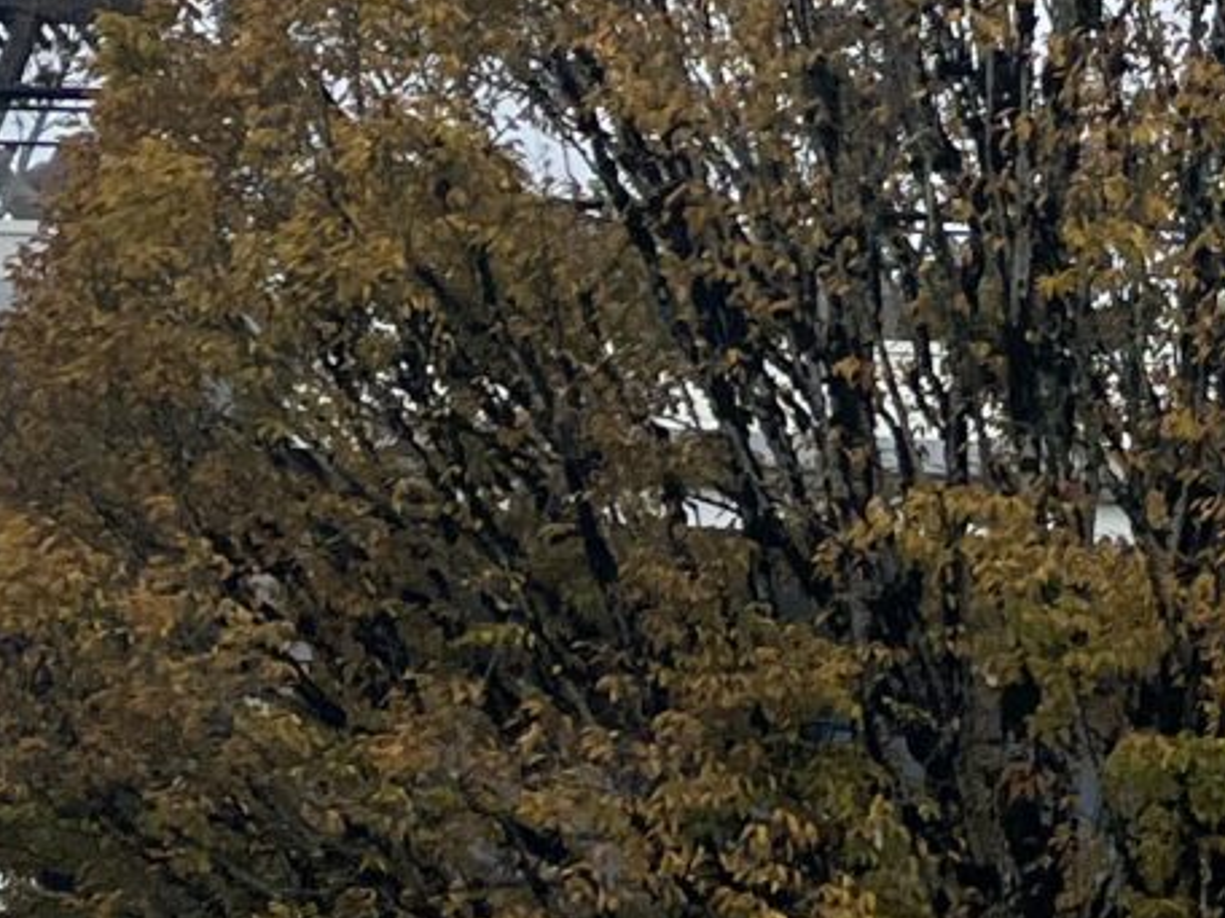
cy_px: -1009
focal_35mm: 146
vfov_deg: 9.4
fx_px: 5167
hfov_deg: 12.3
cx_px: 2251
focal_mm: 5.1
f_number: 1.6
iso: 50
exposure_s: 1/2825
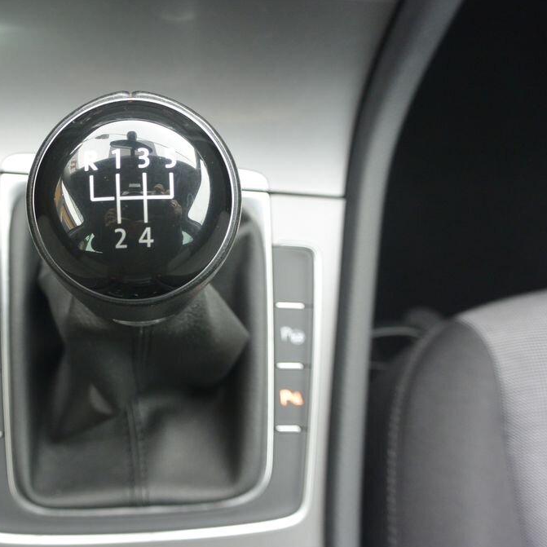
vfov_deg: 47.2
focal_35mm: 35
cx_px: 148
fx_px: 626
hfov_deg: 45.8
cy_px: 277
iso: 400
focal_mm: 10
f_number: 3.5
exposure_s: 1/60
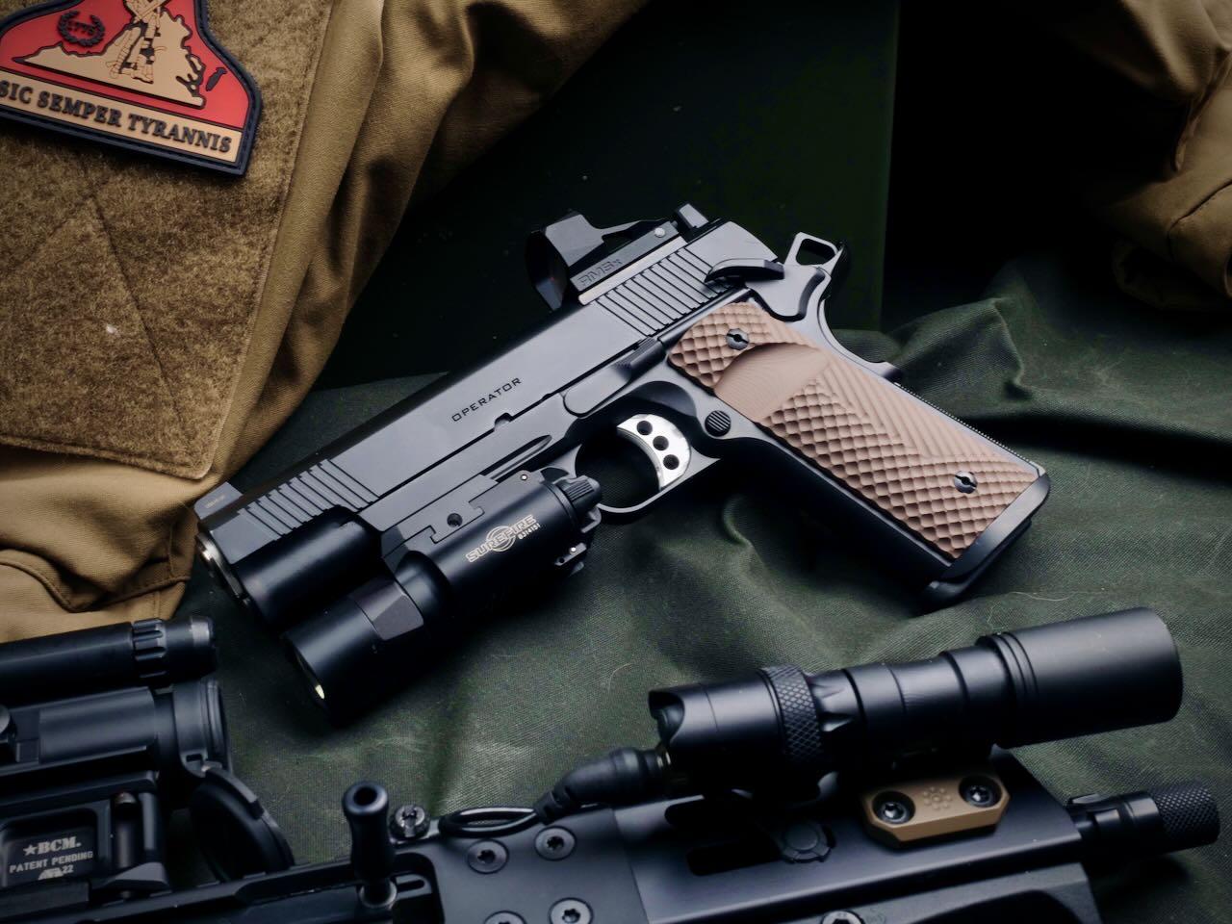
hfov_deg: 41.2
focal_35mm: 46
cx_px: 616
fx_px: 1637
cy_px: 462
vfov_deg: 31.5
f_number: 13
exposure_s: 1/160
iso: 200
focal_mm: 23
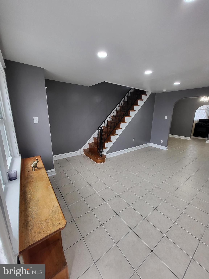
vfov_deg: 106.2
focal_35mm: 13
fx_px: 105
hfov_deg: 89.9
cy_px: 140
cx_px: 104
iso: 100
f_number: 2.2
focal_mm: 1.74
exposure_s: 1/60
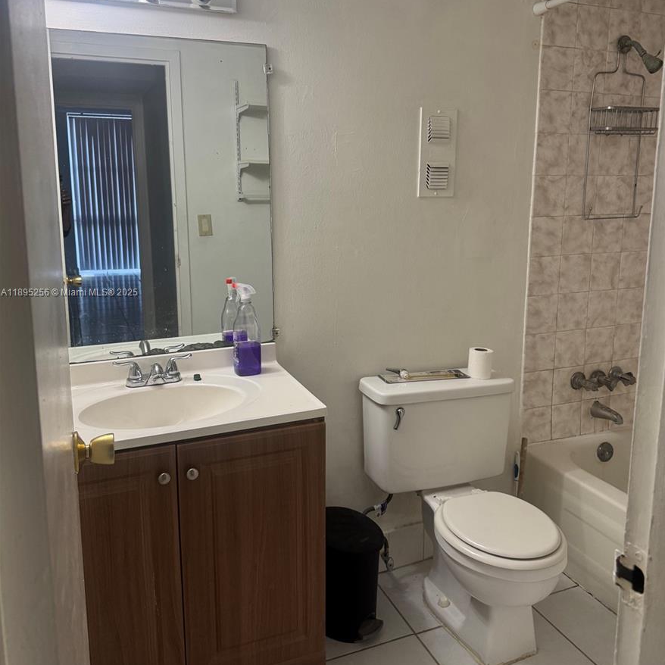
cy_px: 293
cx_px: 340
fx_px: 630
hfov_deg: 55.6
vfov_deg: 55.5
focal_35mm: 29
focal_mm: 6.76
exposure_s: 1/120
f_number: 1.78
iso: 200
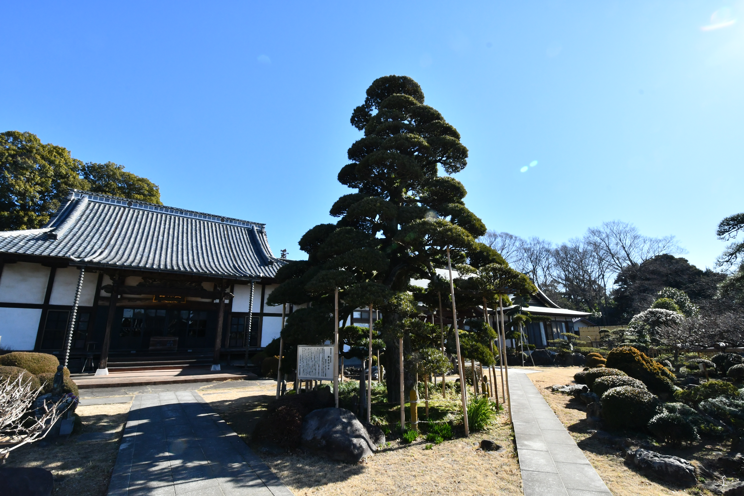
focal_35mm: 15
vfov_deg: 77.3
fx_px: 310
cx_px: 372
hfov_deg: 100.4
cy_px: 248
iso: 800
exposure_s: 1/640
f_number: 13
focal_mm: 10
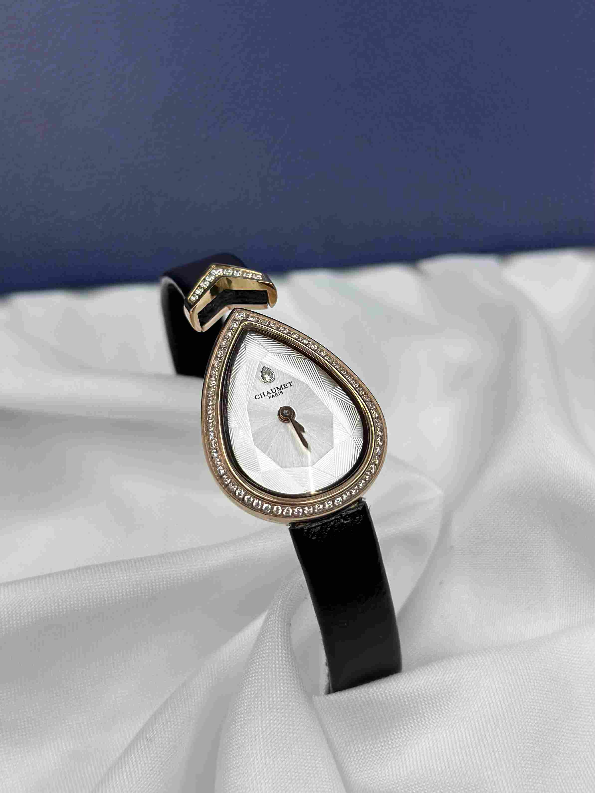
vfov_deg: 39.7
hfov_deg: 30.3
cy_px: 396
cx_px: 298
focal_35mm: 48
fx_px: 1100
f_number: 1.78
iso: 80
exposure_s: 1/1050
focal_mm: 6.86
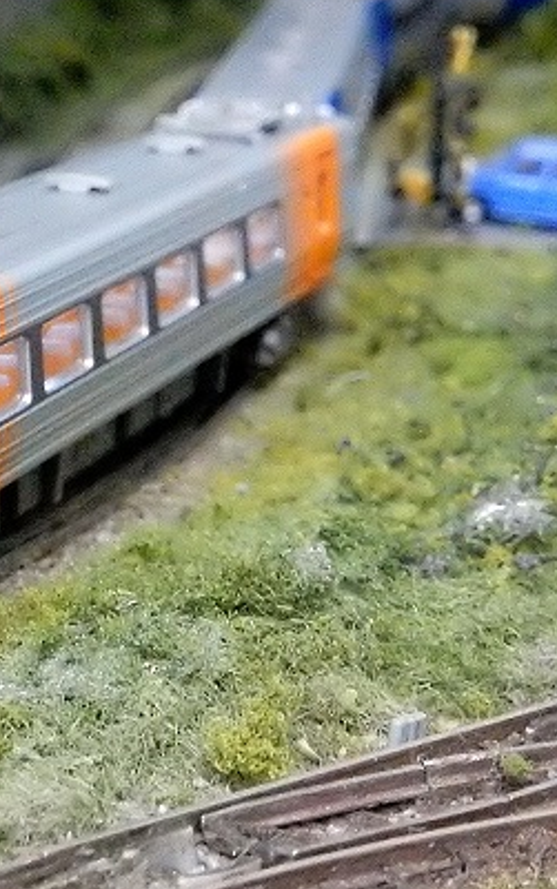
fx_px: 2693
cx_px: 36
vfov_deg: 18.8
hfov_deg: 11.7
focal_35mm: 111
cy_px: 407
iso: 3200
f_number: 4.5
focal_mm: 10.7
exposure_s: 1/50
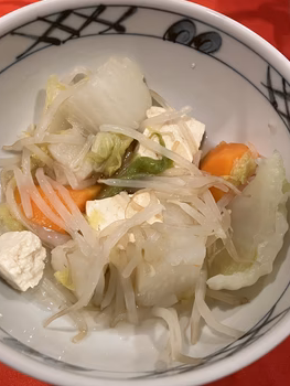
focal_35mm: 32
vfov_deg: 56.8
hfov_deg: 44.2
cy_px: 203
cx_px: 151
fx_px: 357
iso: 250
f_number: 1.8
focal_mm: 3.99
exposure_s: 1/60
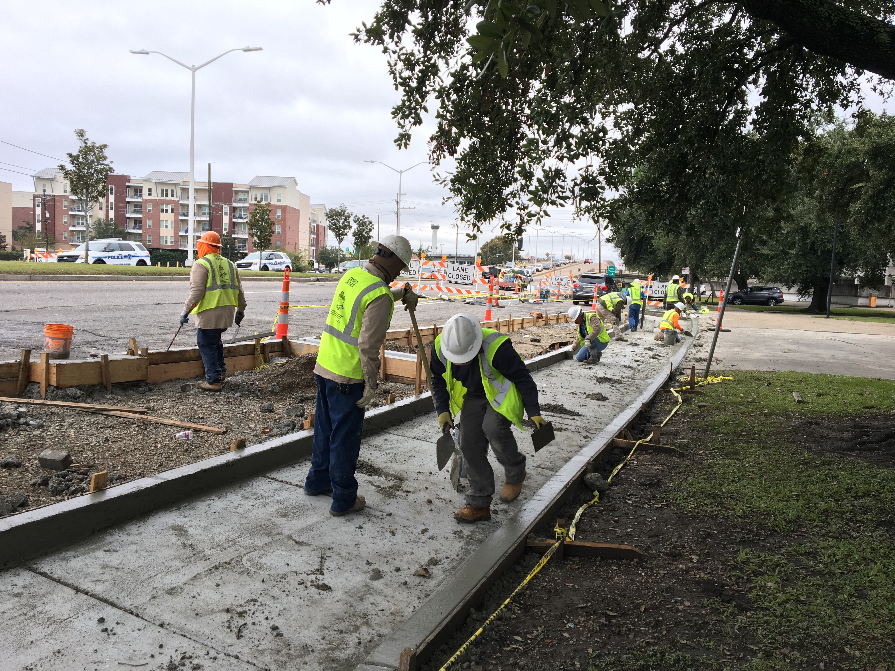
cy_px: 336
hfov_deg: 61.7
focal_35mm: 29
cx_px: 448
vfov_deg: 48.2
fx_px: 750
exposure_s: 1/115
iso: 25
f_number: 2.2
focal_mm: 4.15
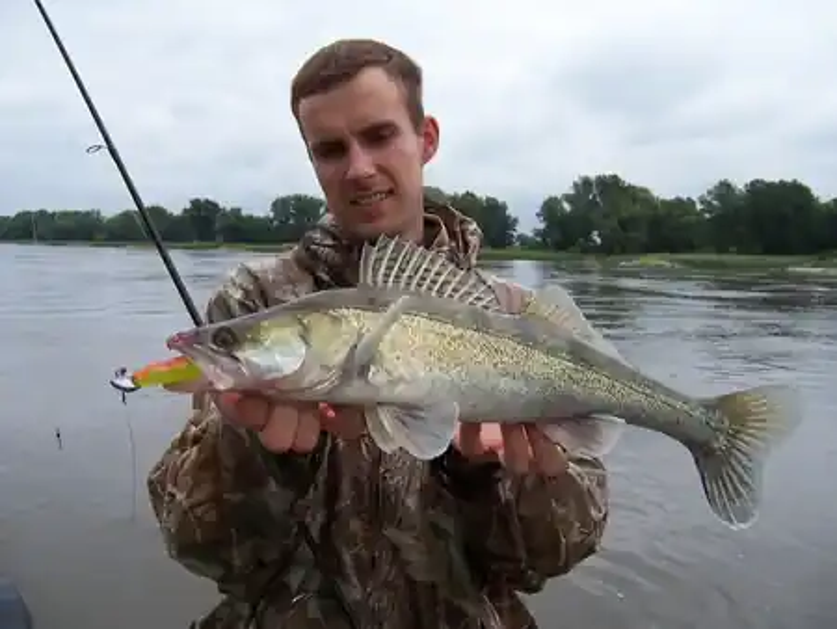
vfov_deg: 43.0
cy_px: 314
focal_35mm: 33
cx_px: 418
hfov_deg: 55.3
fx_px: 798
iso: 80
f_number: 3.4
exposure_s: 1/500
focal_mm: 5.5
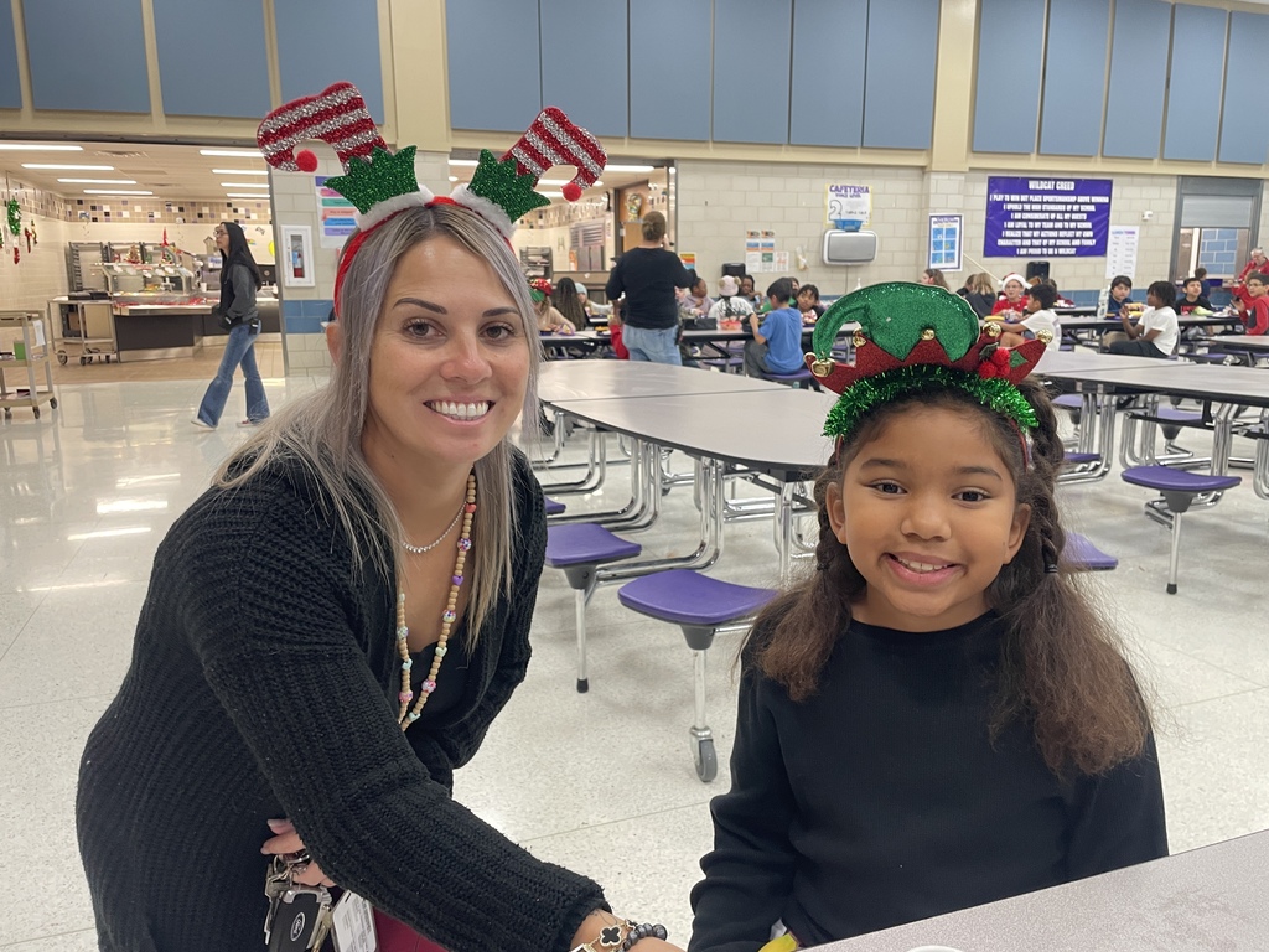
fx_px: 953
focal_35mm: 26
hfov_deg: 67.3
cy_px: 476
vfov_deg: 53.1
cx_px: 634
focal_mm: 4.2
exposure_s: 1/60
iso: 160
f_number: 1.6
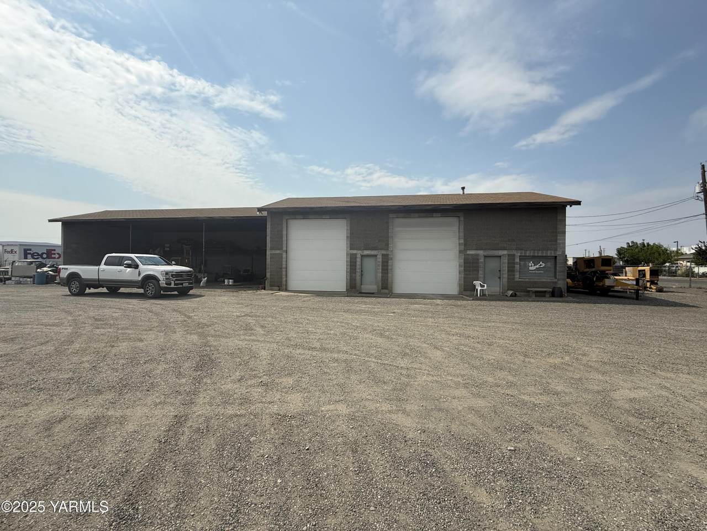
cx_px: 354
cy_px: 266
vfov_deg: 85.7
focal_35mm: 14
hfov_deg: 102.1
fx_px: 286
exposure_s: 1/3125
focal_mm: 2.22
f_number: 2.2
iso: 50
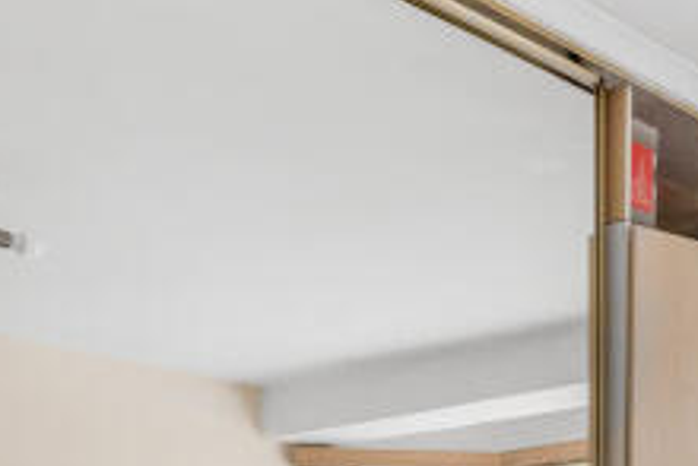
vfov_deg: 15.8
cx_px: 898
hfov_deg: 22.9
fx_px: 1533
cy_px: 721
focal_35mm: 79
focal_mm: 17
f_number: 8
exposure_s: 1/50
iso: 800
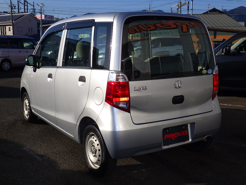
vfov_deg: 34.3
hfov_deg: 44.8
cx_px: 123
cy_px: 92
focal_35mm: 42
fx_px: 298
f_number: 5
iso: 125
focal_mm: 7.5
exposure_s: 1/1000
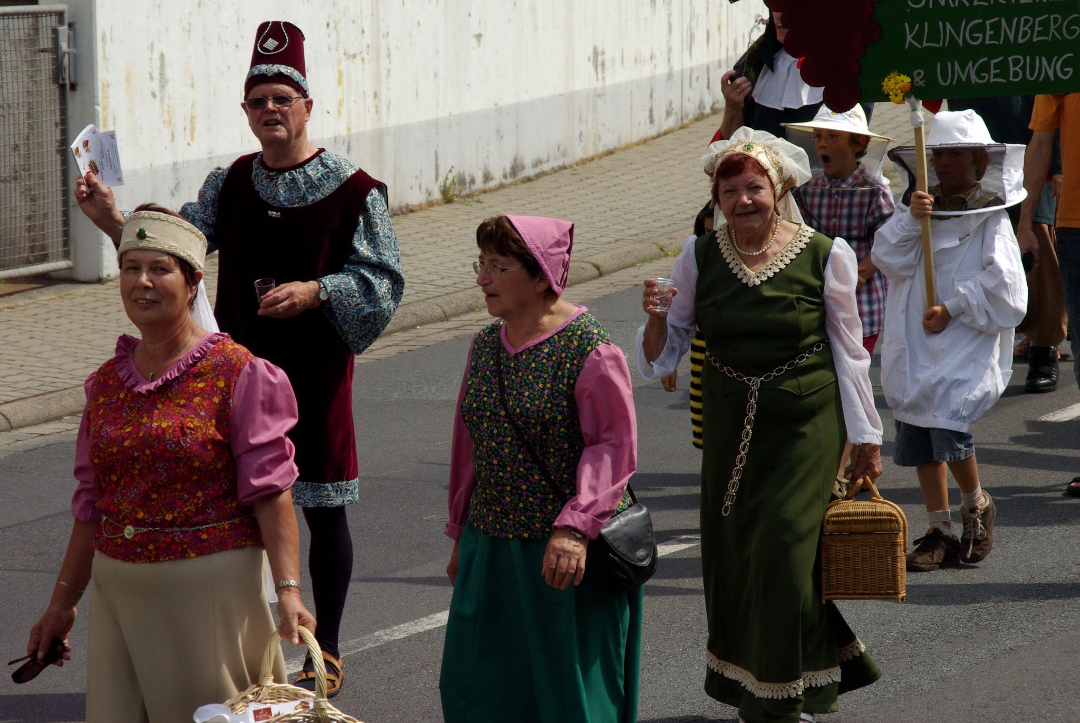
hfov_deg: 12.4
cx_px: 540
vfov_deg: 8.3
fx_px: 4955
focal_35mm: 165
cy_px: 362
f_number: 8
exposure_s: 1/1000
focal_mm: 110
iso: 400
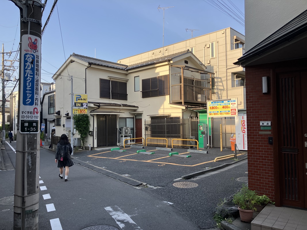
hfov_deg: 63.4
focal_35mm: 28
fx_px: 248
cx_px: 154
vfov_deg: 49.7
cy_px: 115
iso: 32
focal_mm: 3.99
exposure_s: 1/552
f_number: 1.8
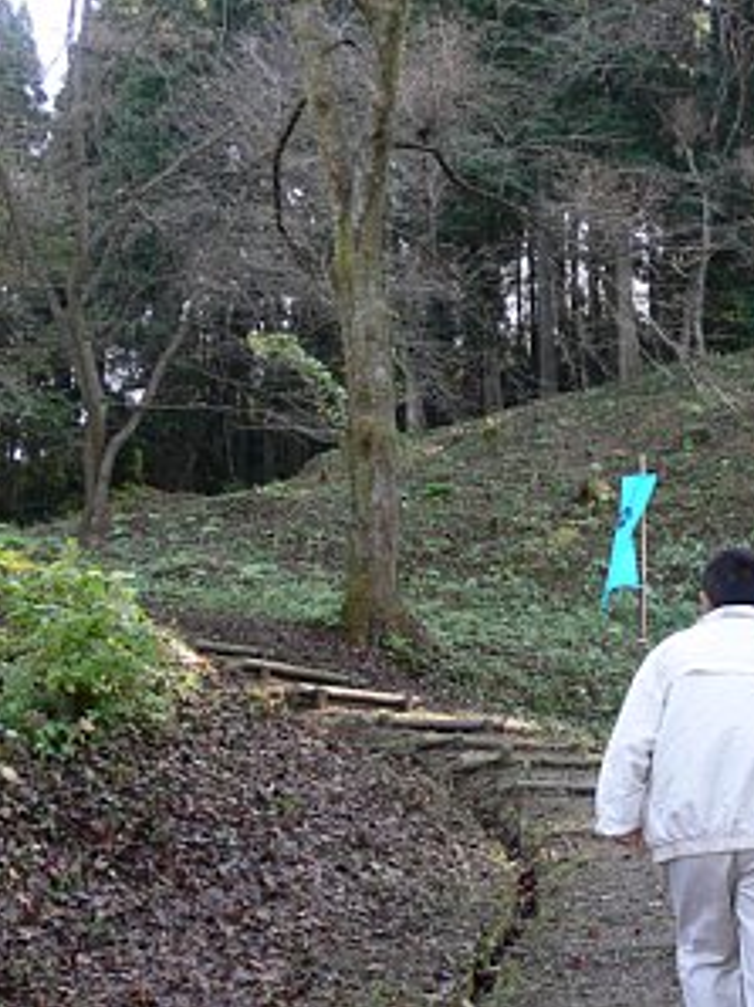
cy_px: 504
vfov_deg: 40.5
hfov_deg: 30.6
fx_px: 1367
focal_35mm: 47
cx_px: 507
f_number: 3.6
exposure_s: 1/50
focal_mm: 7.4
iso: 80
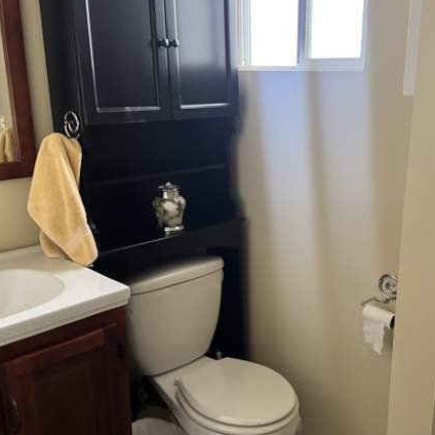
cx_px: 256
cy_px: 249
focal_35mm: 40
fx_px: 569
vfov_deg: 41.8
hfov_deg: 41.7
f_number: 1.78
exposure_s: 1/51
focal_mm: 6.76
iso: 800
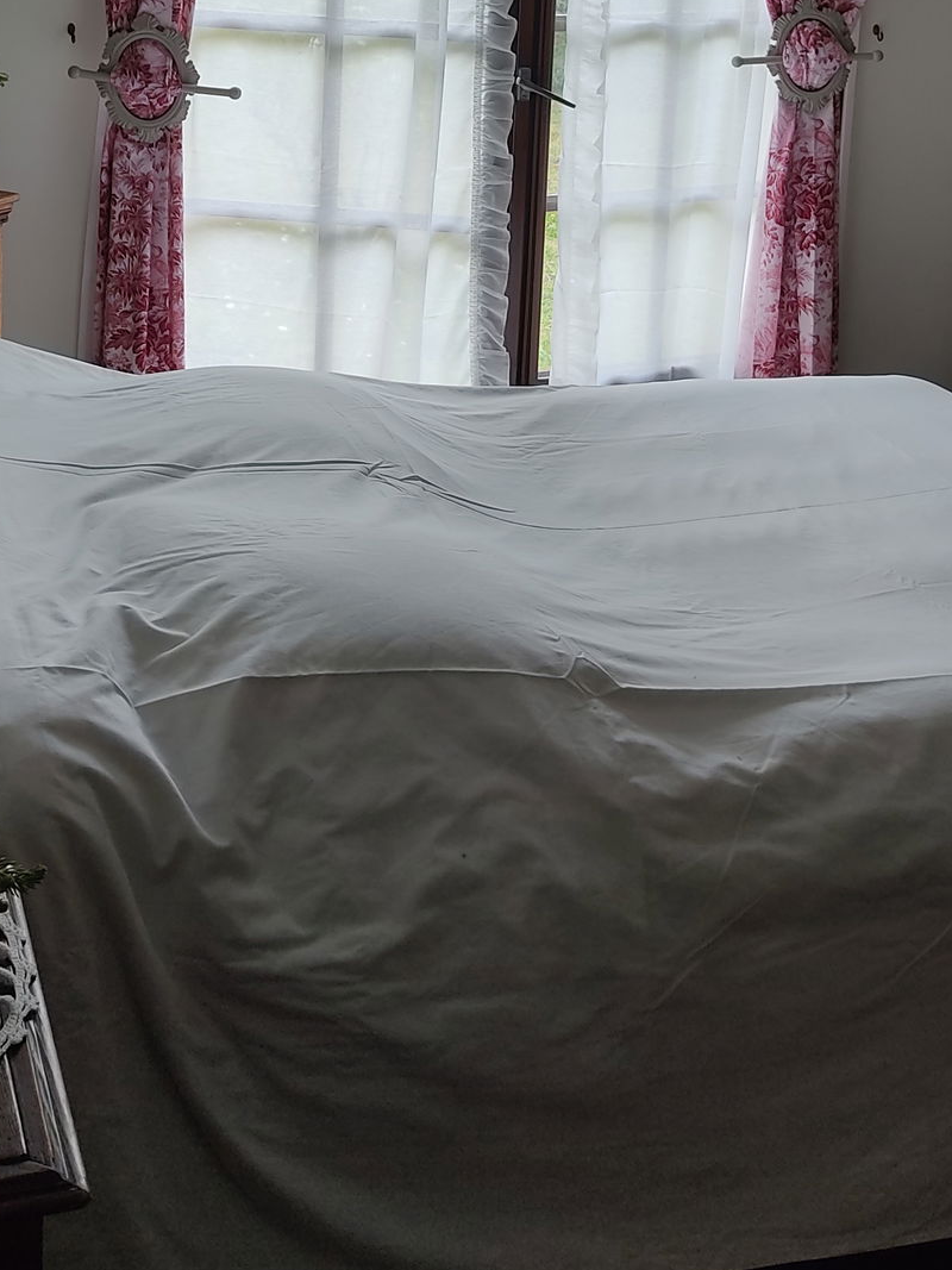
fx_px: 1907
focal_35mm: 52
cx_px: 420
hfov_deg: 28.0
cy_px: 101
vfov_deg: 34.5
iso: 100
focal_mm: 4.74
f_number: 1.79
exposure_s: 1/111
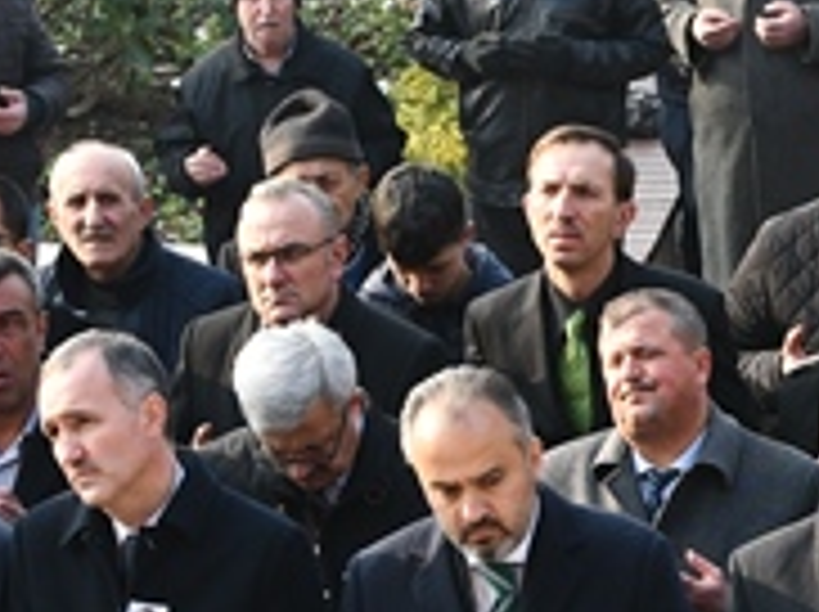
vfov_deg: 7.5
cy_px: 754
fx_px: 4608
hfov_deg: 9.9
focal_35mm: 195
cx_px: 1080
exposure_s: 1/250
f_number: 3.2
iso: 100
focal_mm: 24
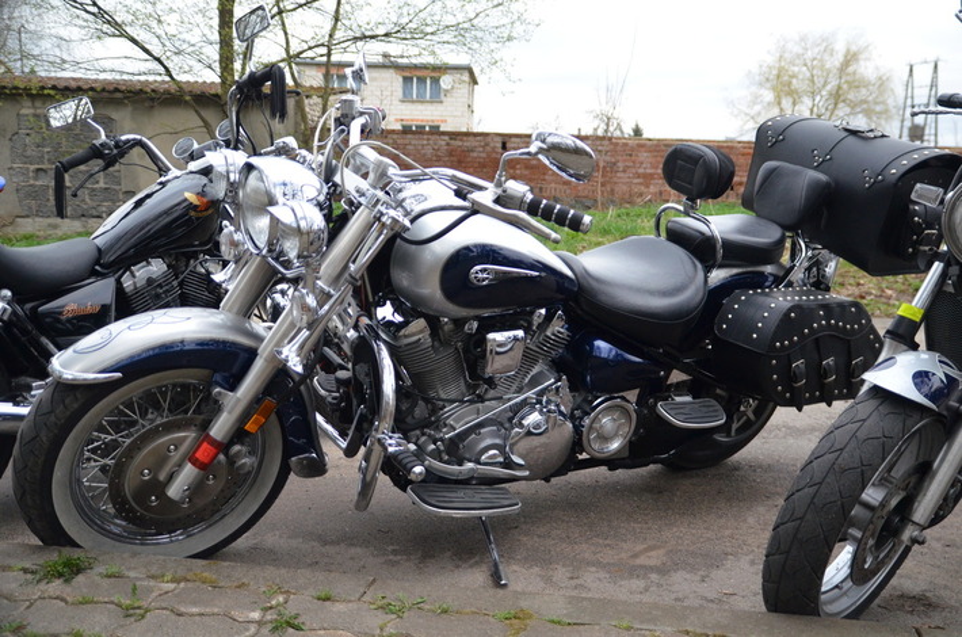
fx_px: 960
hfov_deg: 53.2
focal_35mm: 36
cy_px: 318
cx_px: 481
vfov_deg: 36.7
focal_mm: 24
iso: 1600
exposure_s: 1/3200
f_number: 3
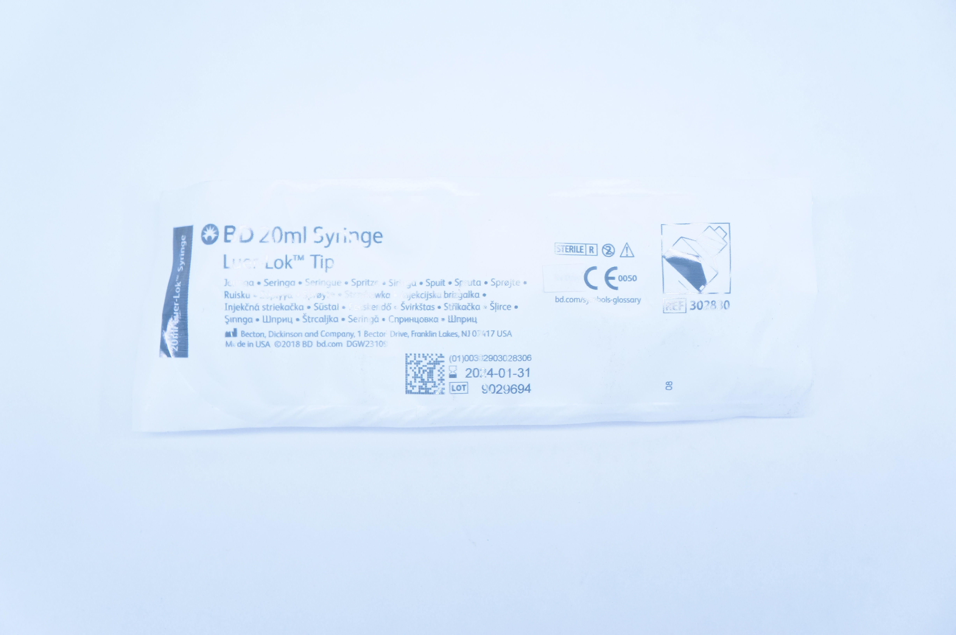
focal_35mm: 51
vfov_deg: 26.4
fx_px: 1353
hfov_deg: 38.9
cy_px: 318
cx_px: 478
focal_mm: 34
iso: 800
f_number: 5.6
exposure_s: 1/160
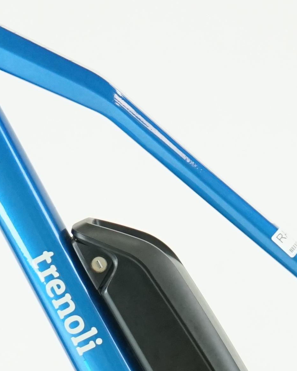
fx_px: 2868
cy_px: 315
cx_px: 240
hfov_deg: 5.9
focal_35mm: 261
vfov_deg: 7.4
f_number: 5.6
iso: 1600
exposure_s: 1/200
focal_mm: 54
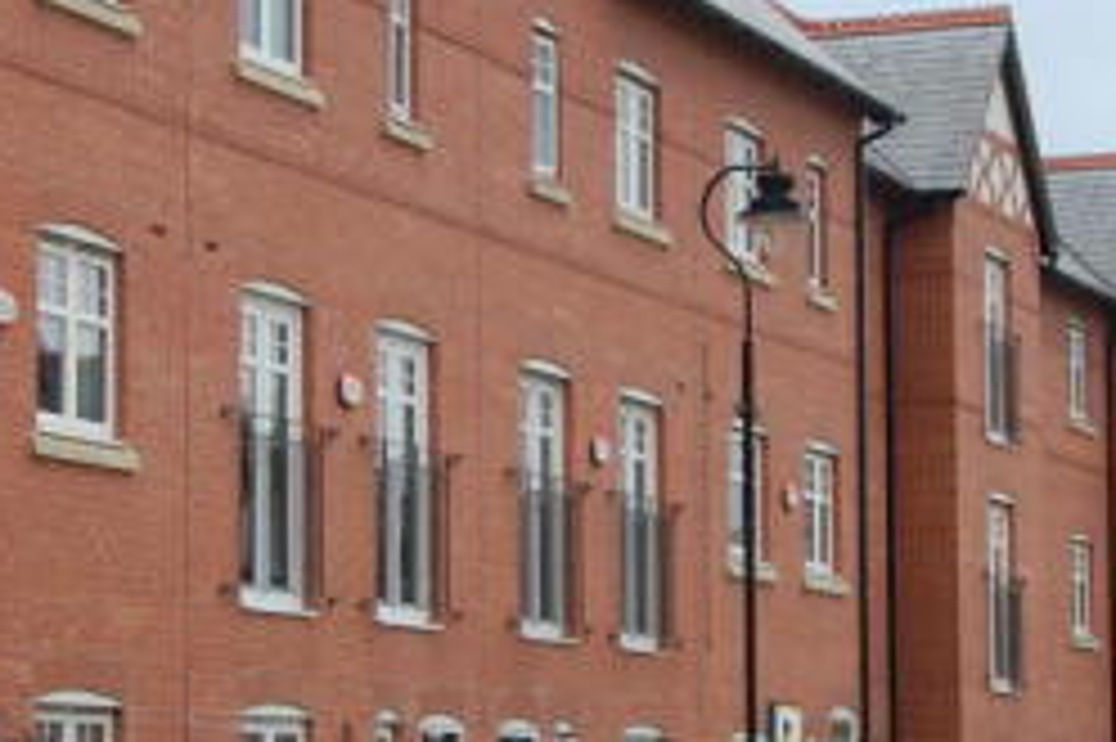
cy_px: 391
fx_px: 4182
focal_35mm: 135
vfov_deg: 10.1
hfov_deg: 15.2
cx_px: 518
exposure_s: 1/250
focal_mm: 34
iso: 200
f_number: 8
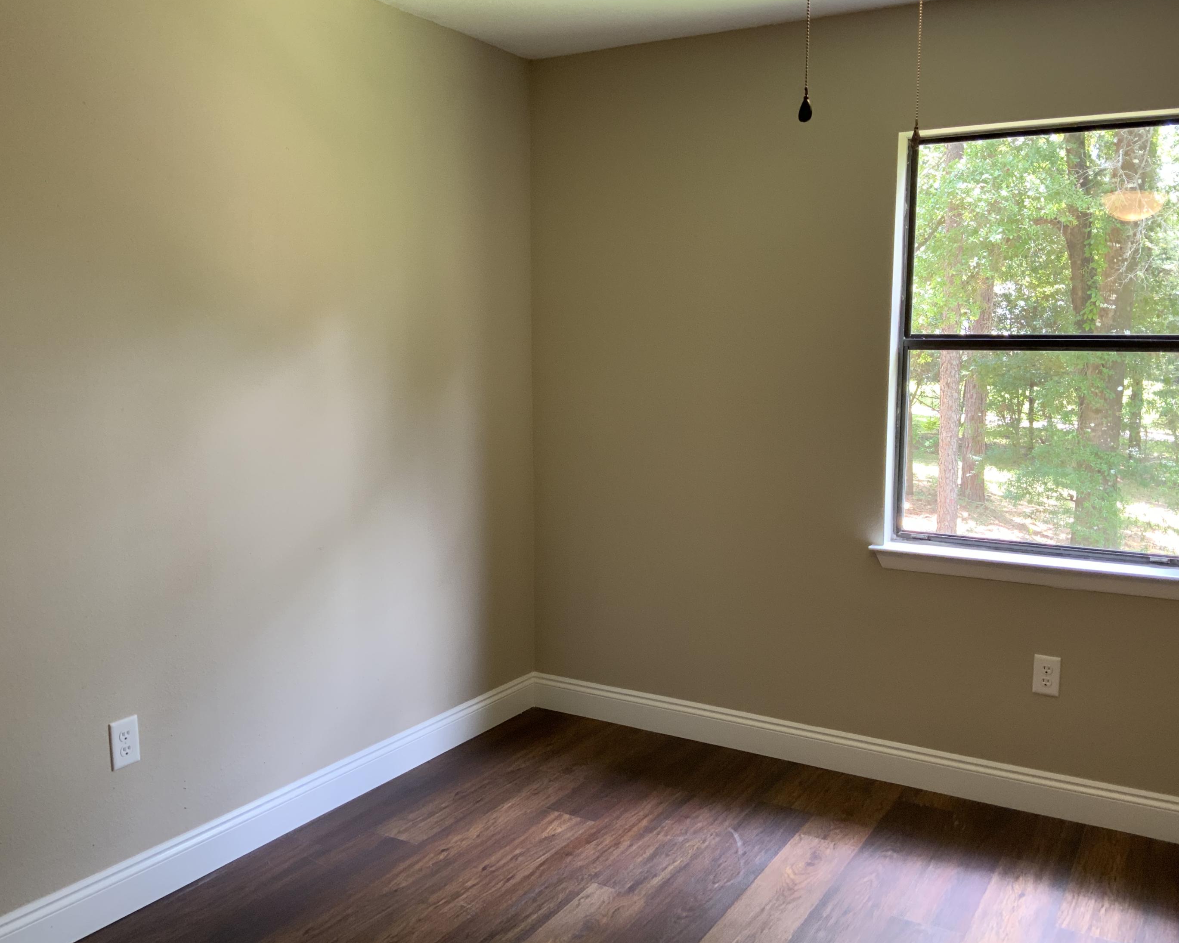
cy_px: 471
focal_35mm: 31
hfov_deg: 57.1
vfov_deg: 47.1
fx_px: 1082
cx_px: 632
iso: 100
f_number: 1.8
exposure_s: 1/60
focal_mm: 3
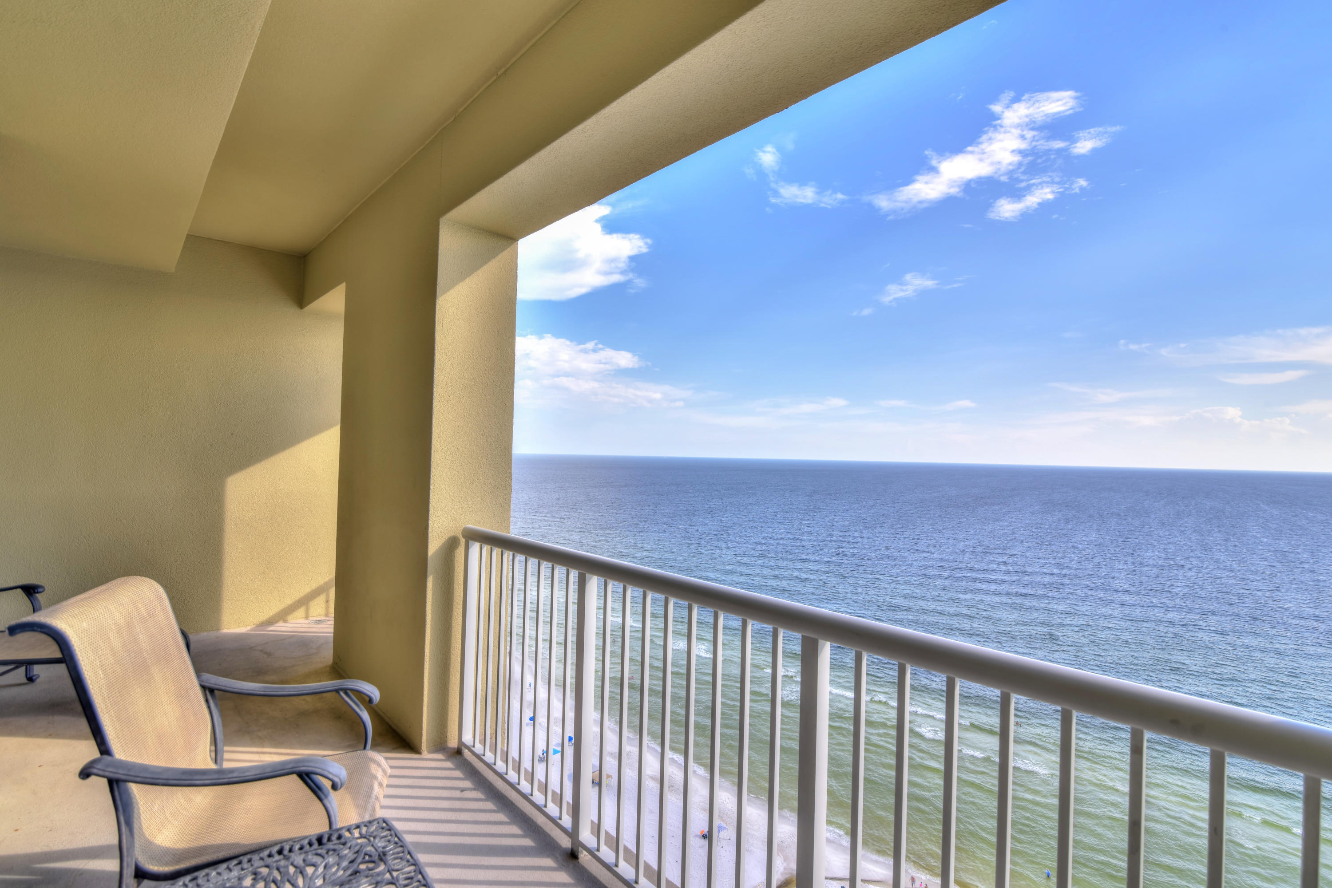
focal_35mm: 16
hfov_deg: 96.7
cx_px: 666
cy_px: 444
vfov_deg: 73.8
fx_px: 592
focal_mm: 16
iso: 64
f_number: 6.3
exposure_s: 1/160
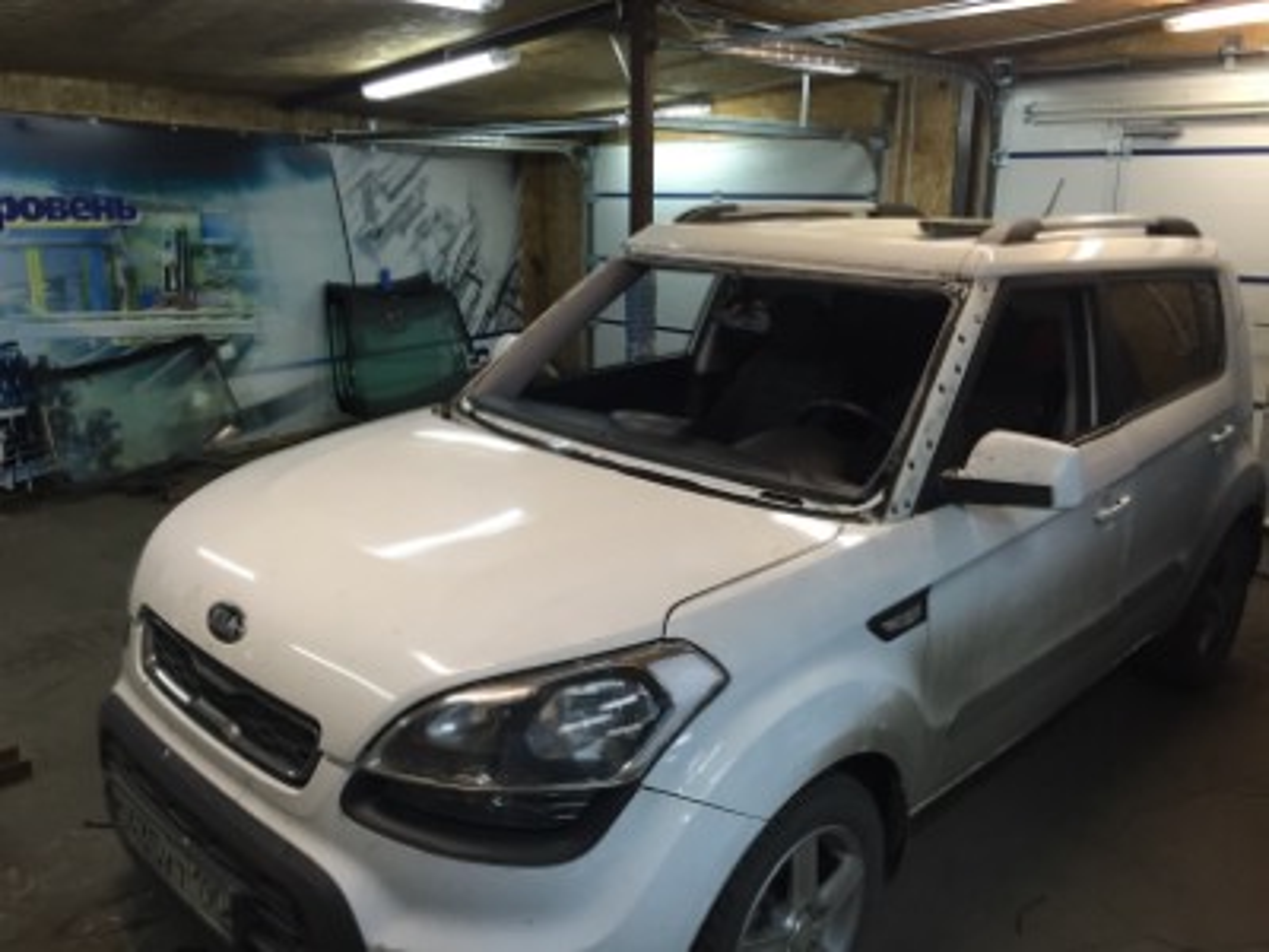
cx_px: 634
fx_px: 1063
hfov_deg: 61.7
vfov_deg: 48.2
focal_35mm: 29
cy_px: 476
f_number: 2.2
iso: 100
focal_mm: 4.15
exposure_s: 1/33
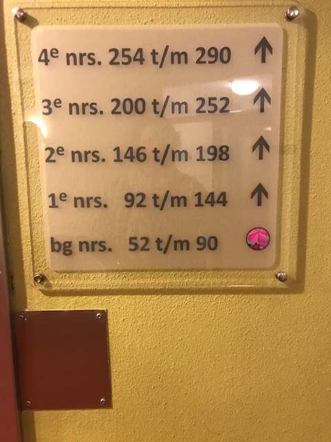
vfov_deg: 63.4
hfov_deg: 49.7
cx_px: 166
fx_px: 357
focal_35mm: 28
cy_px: 221
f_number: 1.8
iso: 100
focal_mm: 3.99
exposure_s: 1/13
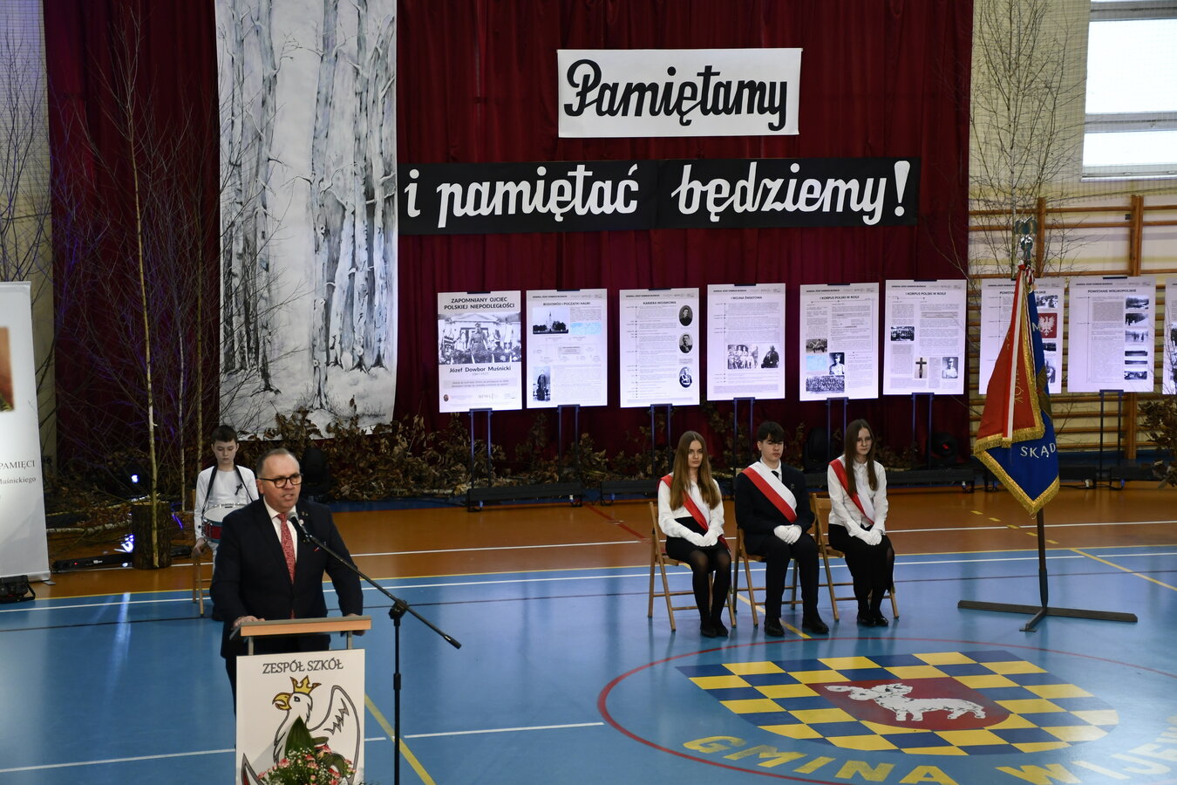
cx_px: 588
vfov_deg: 17.5
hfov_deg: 26.0
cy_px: 392
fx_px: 2550
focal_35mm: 78
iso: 1000
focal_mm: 52
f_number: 4.8
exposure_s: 1/125
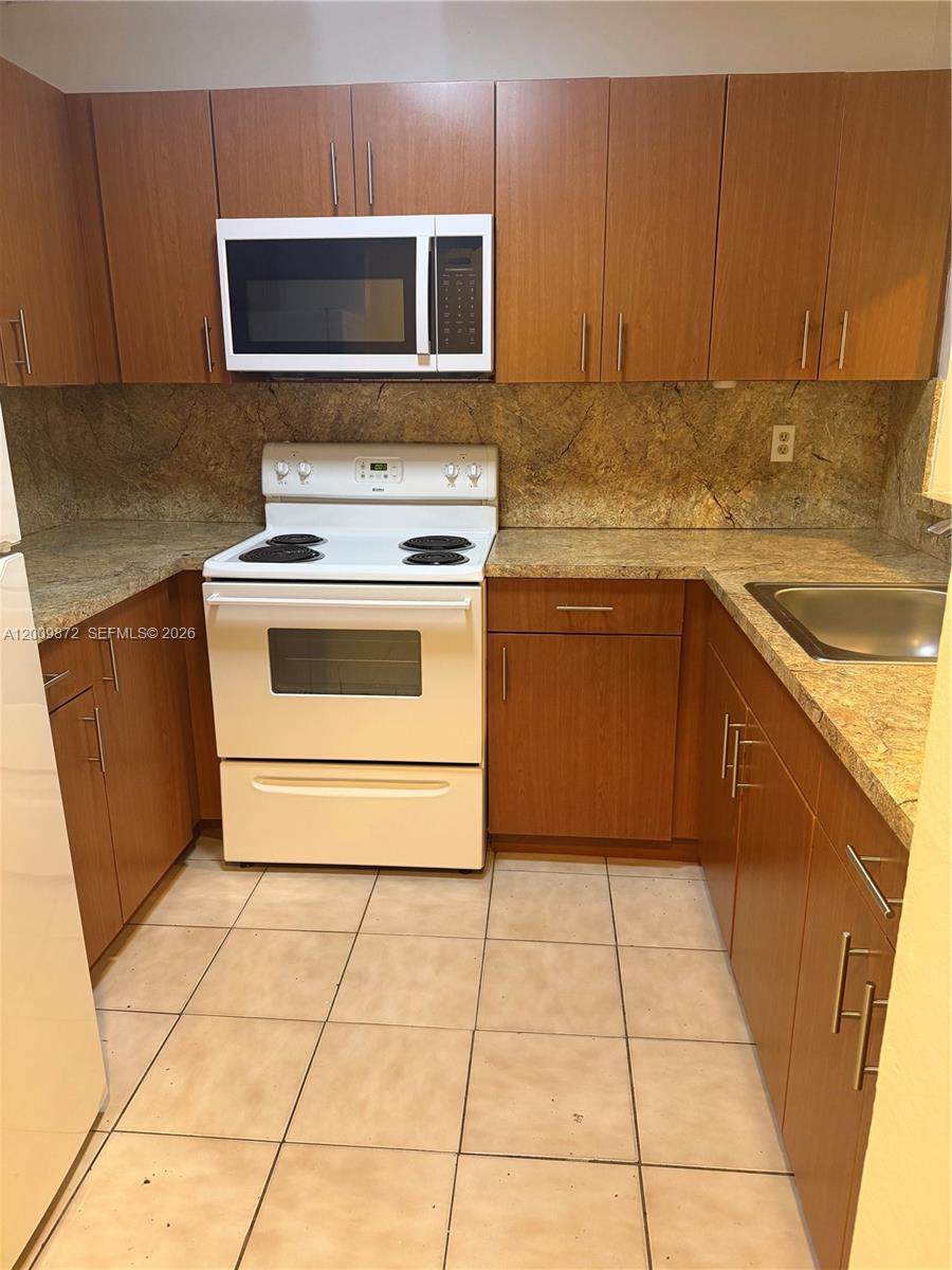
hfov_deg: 56.8
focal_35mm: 24
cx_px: 476
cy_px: 635
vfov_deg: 71.6
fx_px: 880
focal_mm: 6.76
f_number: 1.78
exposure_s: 1/60
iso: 320
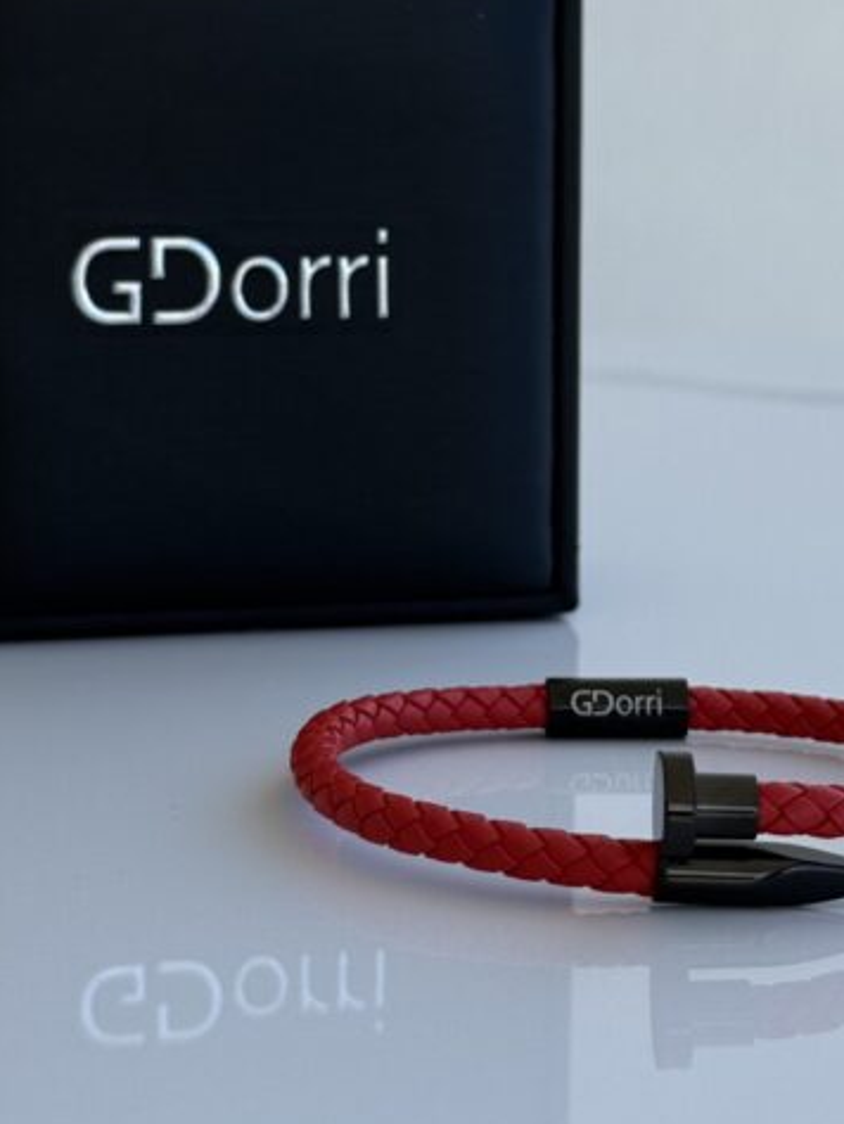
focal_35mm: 81
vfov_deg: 23.9
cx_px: 441
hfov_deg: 18.2
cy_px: 318
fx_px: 2631
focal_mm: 6.76
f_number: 1.78
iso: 64
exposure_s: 1/1795
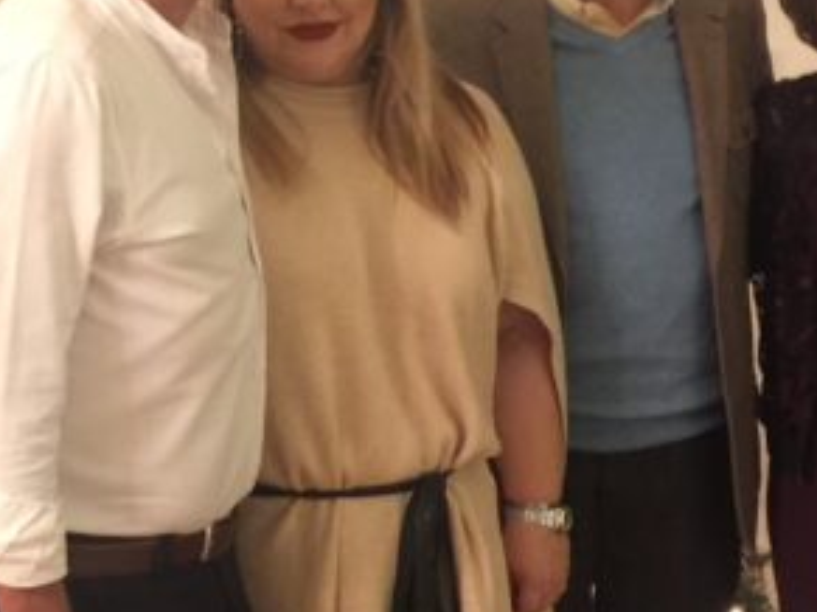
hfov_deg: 19.1
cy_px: 418
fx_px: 2406
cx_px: 637
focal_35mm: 102
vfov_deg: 14.5
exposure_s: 1/4
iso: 100
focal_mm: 4.15
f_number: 2.2
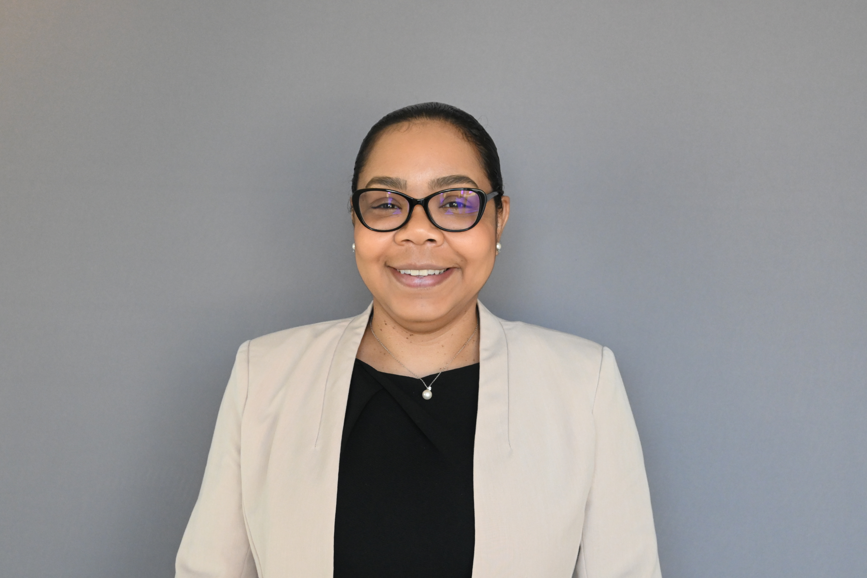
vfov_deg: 28.5
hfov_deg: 41.7
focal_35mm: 47
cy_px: 289
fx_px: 1138
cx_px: 434
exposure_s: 1/125
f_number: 5
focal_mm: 31.5
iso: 2200
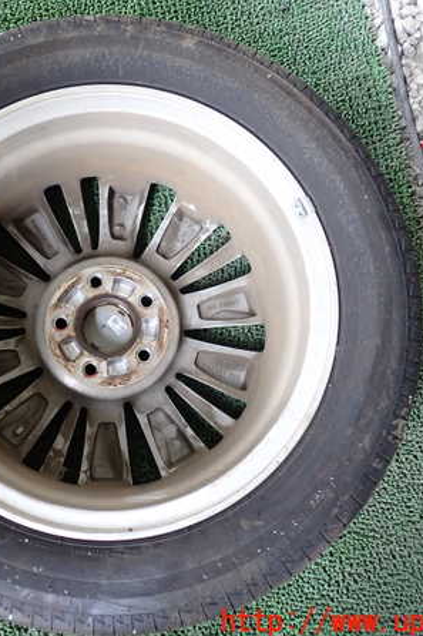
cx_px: 115
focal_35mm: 42
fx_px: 741
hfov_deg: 31.4
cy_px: 319
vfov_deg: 46.4
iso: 400
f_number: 2.3
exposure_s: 1/40
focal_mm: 5.4
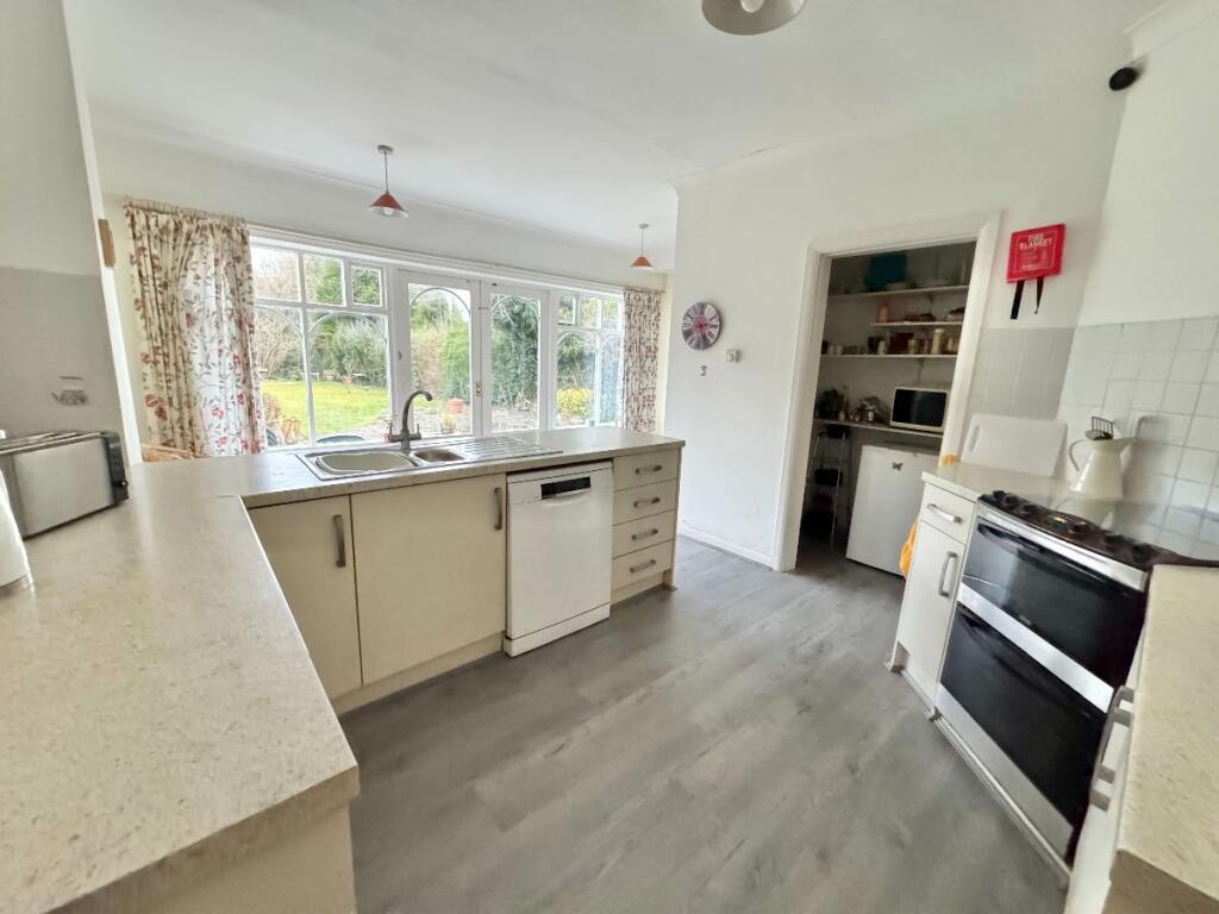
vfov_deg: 85.7
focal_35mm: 14
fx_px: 493
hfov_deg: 102.1
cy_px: 457
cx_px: 610
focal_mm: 2.22
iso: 1250
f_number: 2.2
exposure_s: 1/57
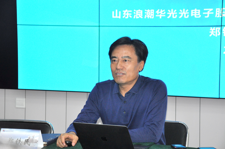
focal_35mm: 99
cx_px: 112
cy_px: 74
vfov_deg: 13.8
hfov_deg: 20.6
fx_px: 618
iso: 800
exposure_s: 1/100
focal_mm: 66
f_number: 5.3
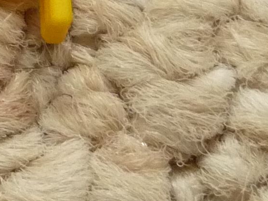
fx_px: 7007
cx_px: -598
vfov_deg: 1.6
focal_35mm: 905
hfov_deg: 2.2
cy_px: -282
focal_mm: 24.5
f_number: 3.6
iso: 320
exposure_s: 1/40
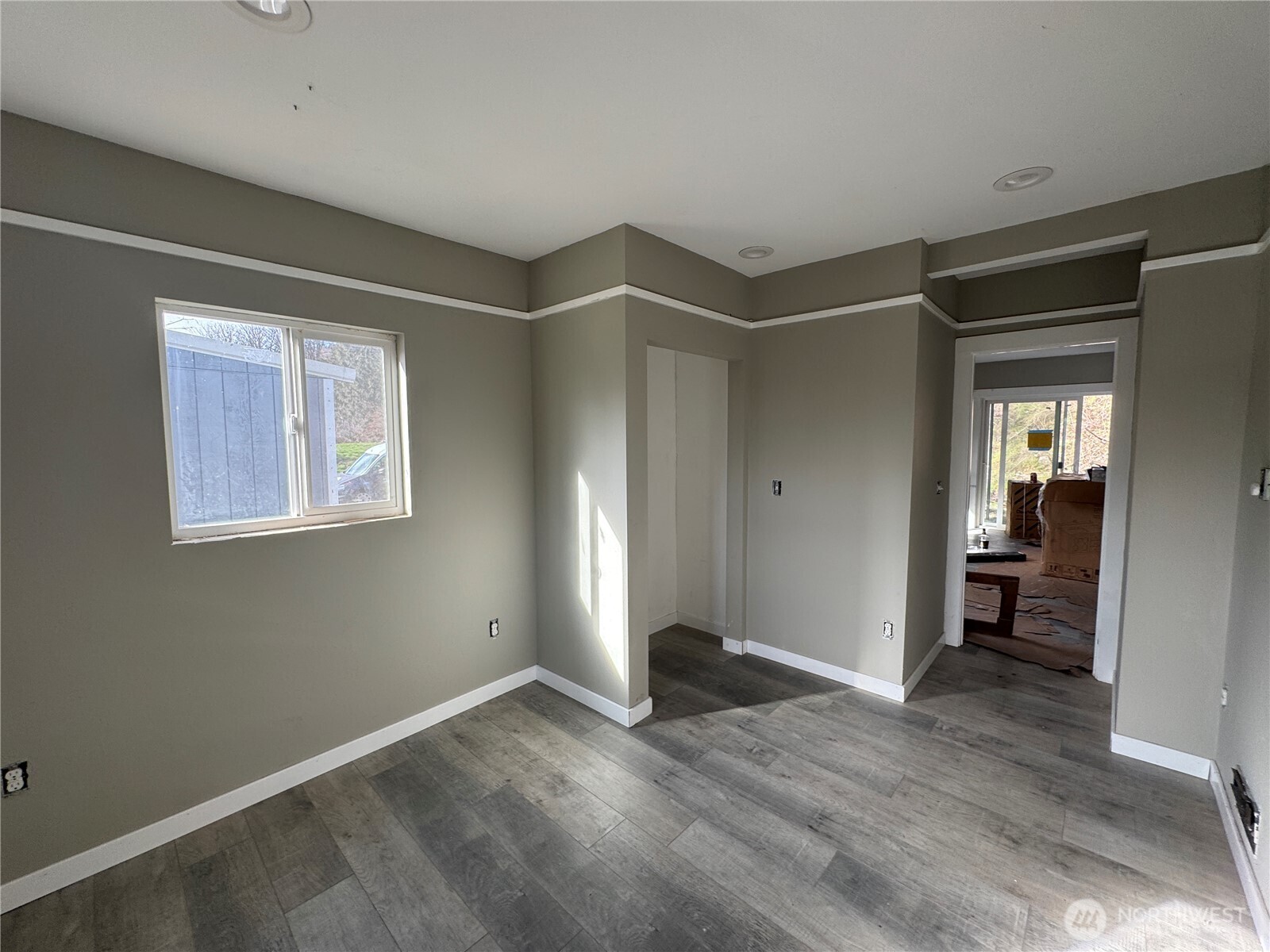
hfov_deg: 102.1
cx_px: 635
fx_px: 514
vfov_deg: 85.7
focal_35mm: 14
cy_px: 476
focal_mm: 2.22
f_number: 2.2
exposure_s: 1/99
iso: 50
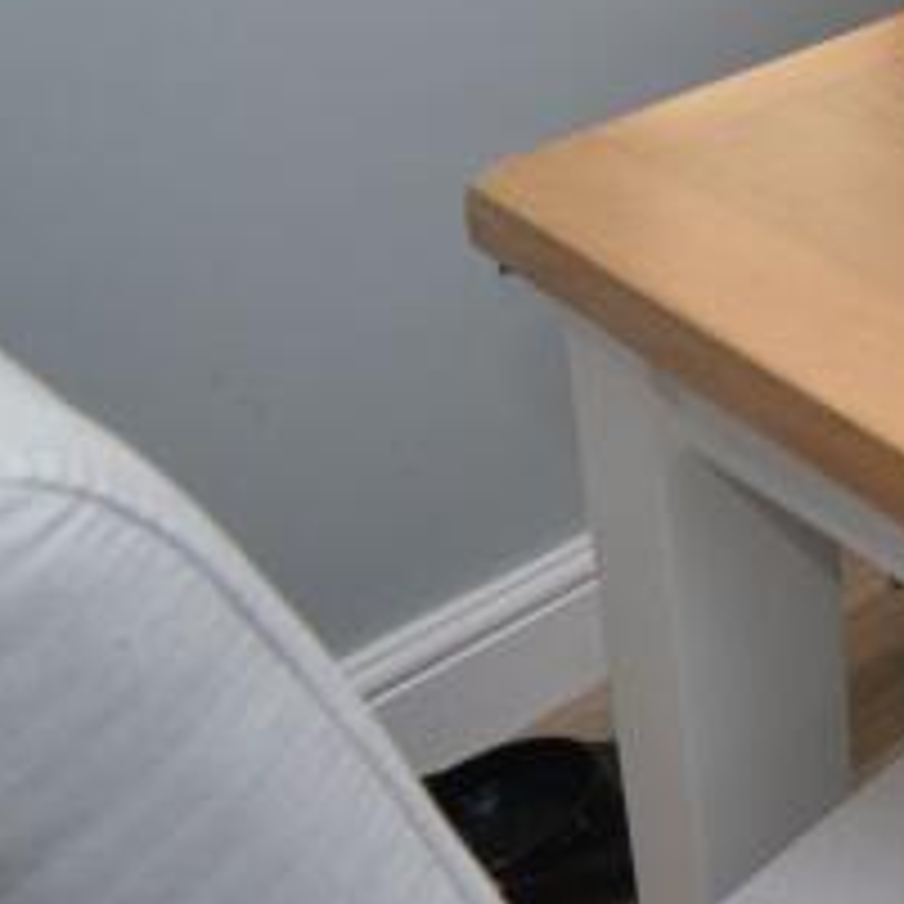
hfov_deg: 15.5
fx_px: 1920
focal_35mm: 65
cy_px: -614
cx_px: 2118
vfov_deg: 20.6
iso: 320
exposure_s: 1/125
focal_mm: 10
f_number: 5.6
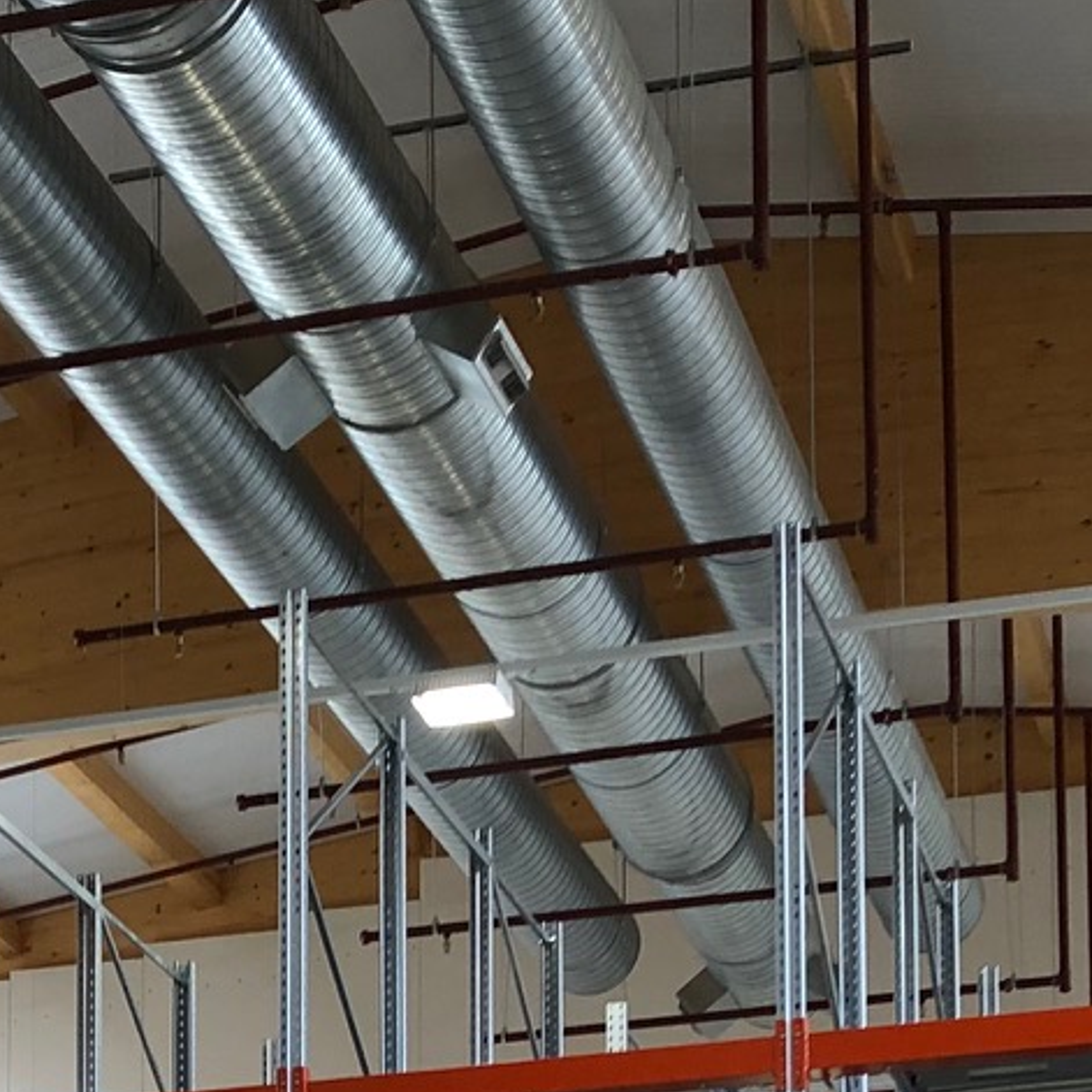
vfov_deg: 15.0
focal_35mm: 106
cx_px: 278
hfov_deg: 16.3
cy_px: 1709
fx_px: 3783
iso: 25
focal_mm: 3.99
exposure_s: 1/33
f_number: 1.8
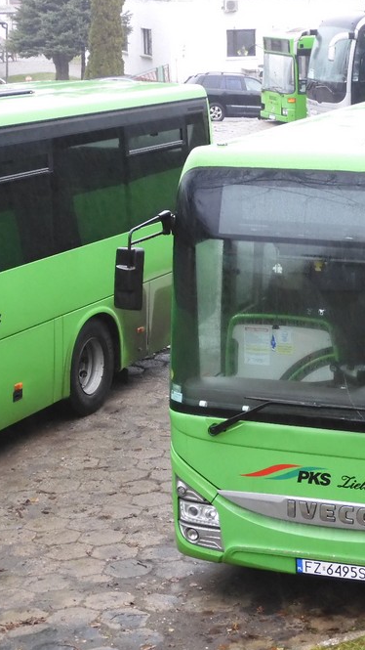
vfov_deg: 25.3
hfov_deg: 14.3
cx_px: 305
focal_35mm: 84
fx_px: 1445
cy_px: 327
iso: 560
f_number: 4.5
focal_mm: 10.2
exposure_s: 1/60
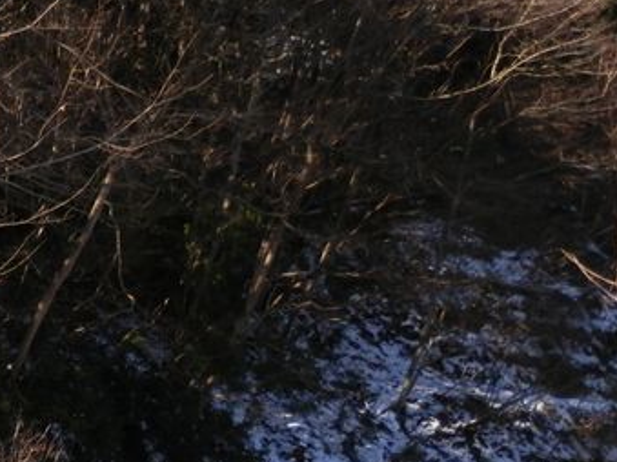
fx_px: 1051
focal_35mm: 59
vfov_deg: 23.1
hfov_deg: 30.5
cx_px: 9
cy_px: 526
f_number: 3
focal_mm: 4.5
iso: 80
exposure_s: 1/500
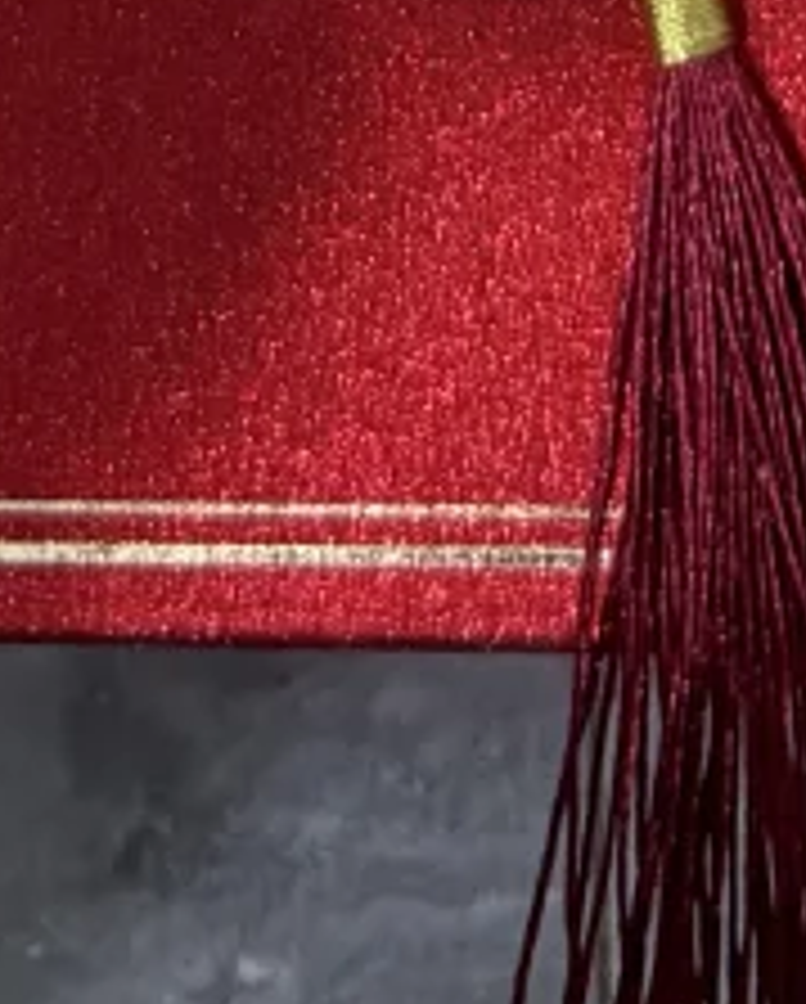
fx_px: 4493
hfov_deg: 10.2
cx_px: 653
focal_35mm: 151
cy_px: -1382
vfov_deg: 10.9
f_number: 1.78
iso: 640
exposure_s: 1/33
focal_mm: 6.76
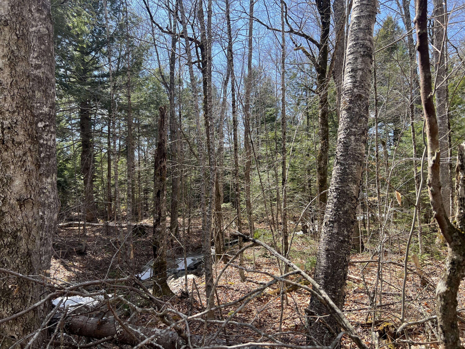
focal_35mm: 26
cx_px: 232
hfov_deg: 67.3
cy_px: 174
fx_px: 349
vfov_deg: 53.1
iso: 50
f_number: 1.5
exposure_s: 1/1112
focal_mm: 5.7
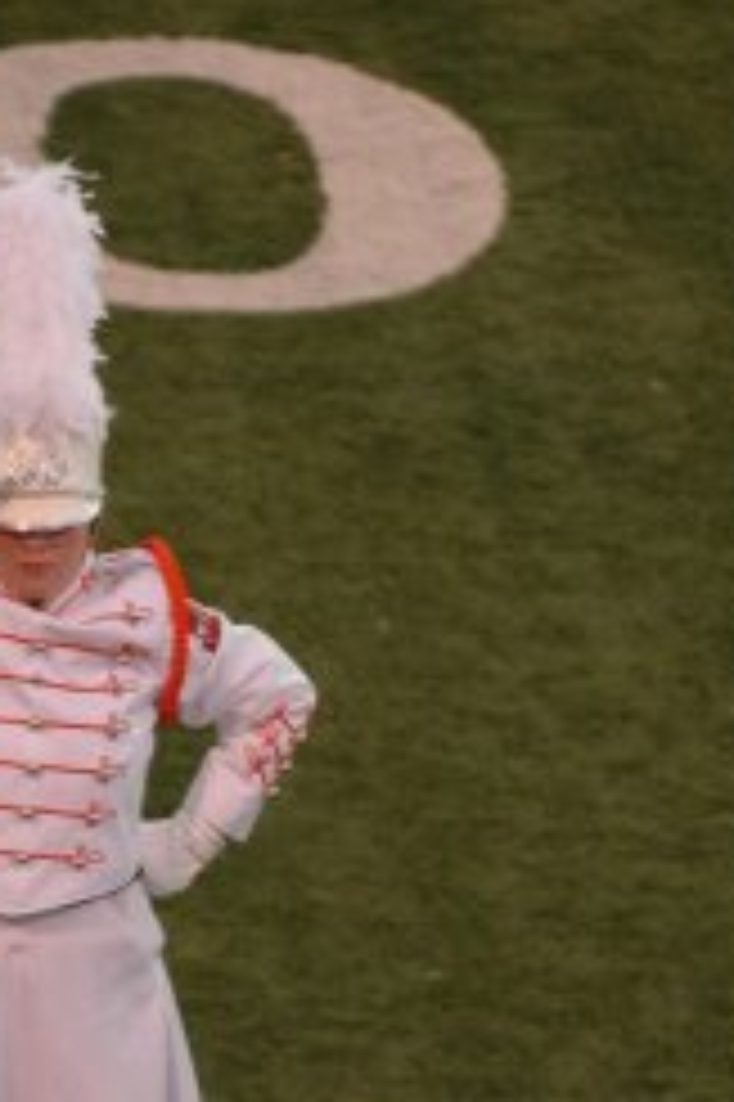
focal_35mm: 735
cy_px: 724
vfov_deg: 2.8
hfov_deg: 1.9
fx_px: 22509
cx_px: 43
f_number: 2.8
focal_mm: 200
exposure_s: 1/80
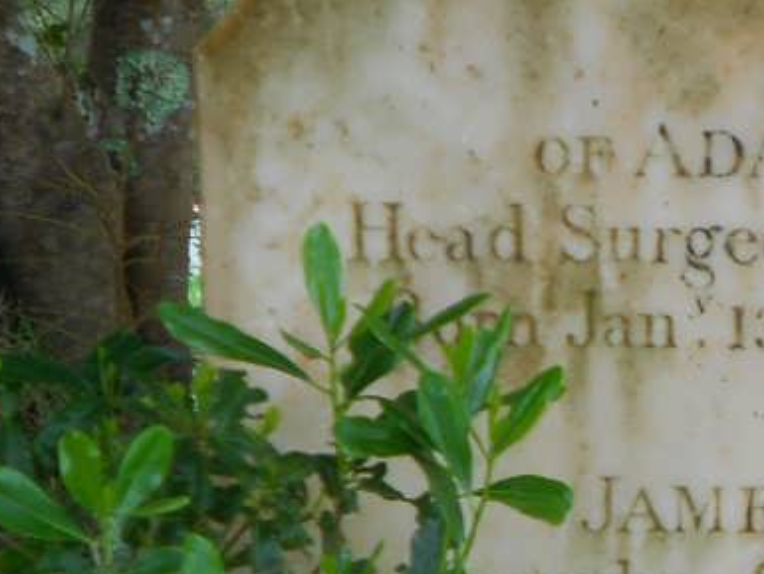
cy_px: 510
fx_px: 2958
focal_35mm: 134
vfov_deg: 11.0
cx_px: 1034
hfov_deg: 14.1
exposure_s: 1/60
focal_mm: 7.7
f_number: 4.2
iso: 80
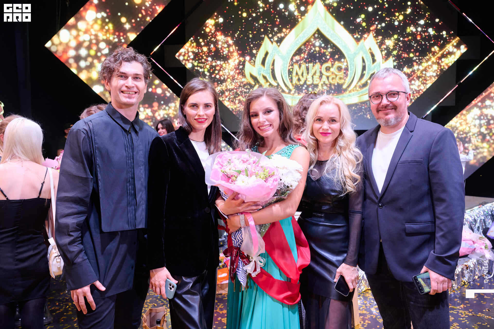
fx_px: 411
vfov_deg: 43.5
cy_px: 164
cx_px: 247
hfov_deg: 62.0
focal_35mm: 30
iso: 1600
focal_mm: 30
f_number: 5.6
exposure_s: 1/160
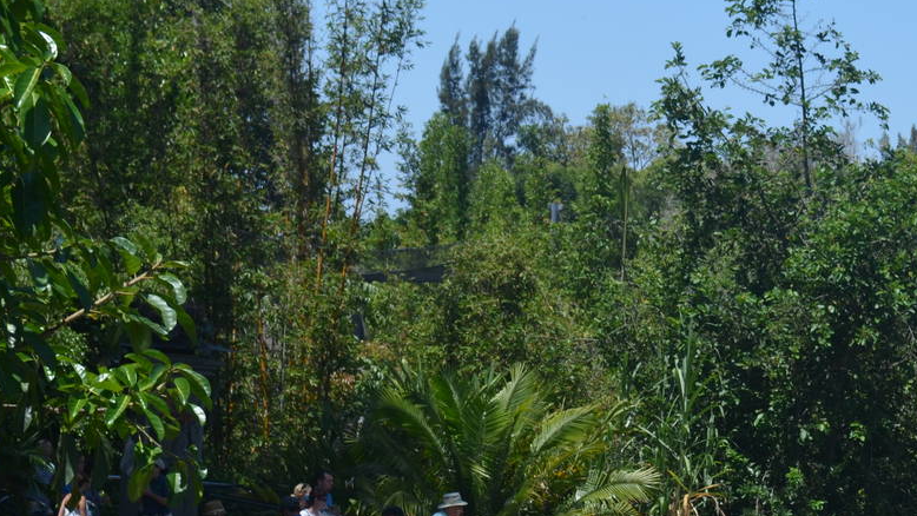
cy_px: 609
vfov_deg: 9.3
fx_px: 3137
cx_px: 911
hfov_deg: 16.3
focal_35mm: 129
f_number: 8
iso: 100
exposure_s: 1/250
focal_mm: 40
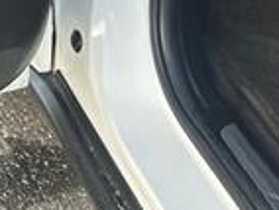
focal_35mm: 117
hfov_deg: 14.0
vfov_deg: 11.6
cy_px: -188
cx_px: -291
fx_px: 945
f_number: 1.5
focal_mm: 5.7
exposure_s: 1/121
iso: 80
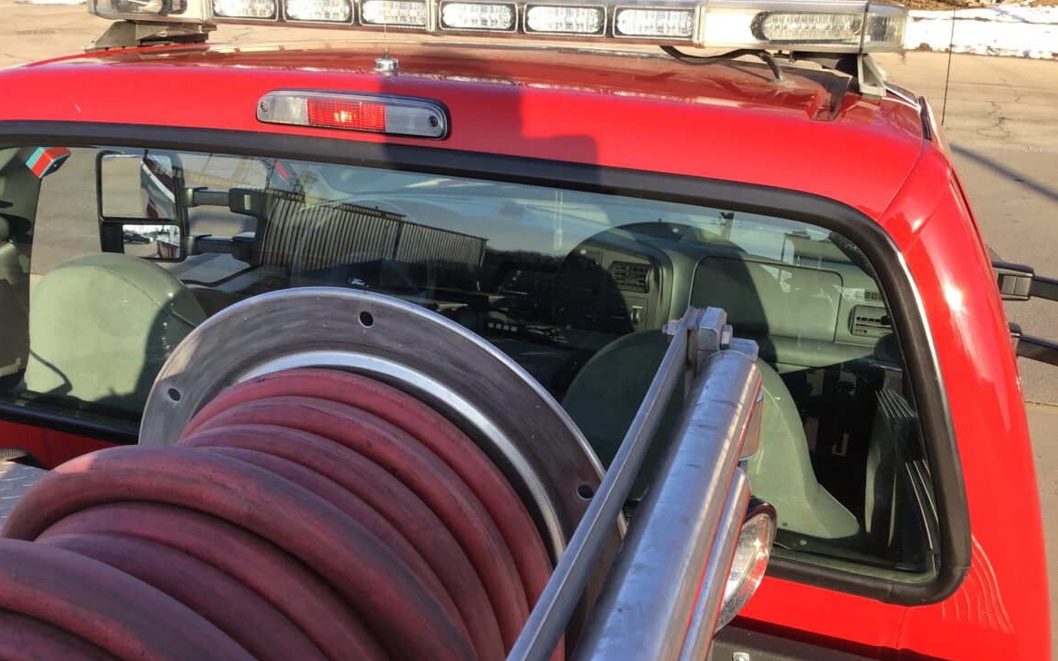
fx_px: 951
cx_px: 528
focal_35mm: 33
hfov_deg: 58.1
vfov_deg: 38.3
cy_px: 350
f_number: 2.4
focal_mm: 3.3
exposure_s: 1/330
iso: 25
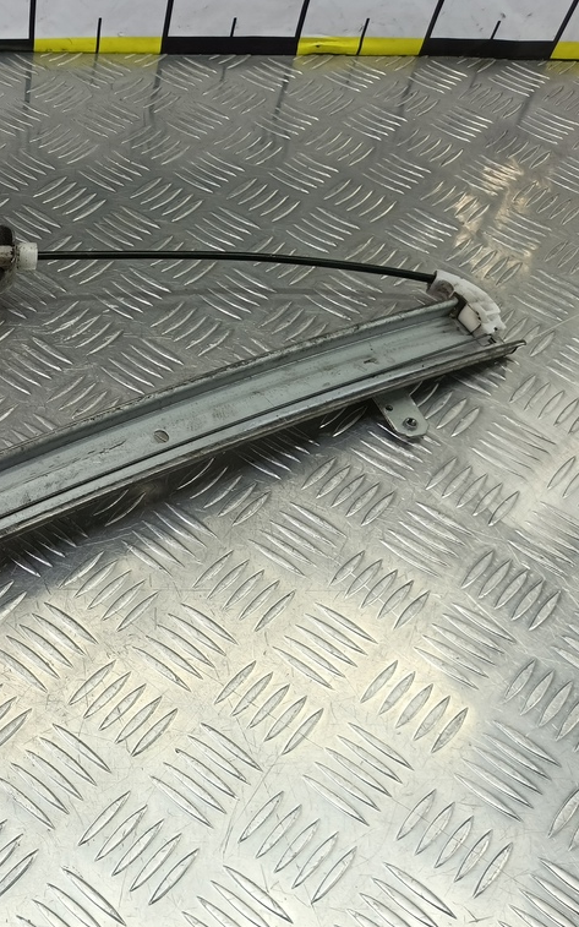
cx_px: -9
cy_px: 468
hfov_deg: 34.6
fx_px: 833
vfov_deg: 58.1
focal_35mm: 33
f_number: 1.6
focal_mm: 4.11
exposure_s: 1/50
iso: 96
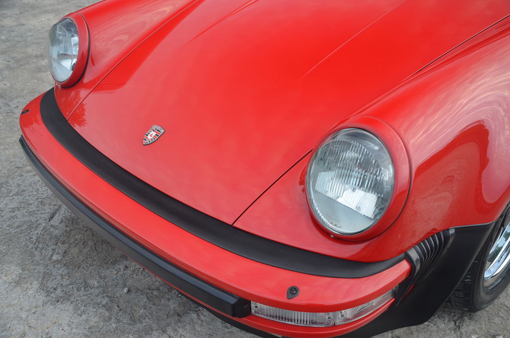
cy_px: 169
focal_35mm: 36
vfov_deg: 36.7
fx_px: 509
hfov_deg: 53.2
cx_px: 255
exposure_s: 1/60
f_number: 4
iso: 450
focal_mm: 24
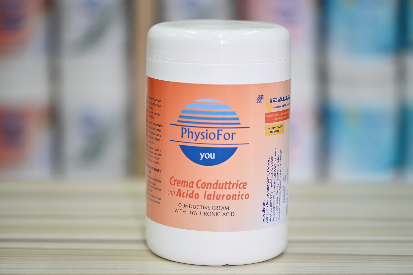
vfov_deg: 13.0
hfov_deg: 19.5
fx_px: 1204
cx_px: 206
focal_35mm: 105
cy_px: 138
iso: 320
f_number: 3.5
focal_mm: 105
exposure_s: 1/100
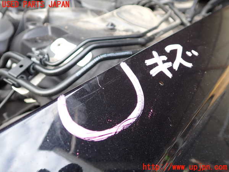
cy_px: 86
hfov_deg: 60.0
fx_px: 198
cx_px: 114
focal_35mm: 30
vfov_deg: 46.8
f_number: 2.3
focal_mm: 5.4
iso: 100
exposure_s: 1/80
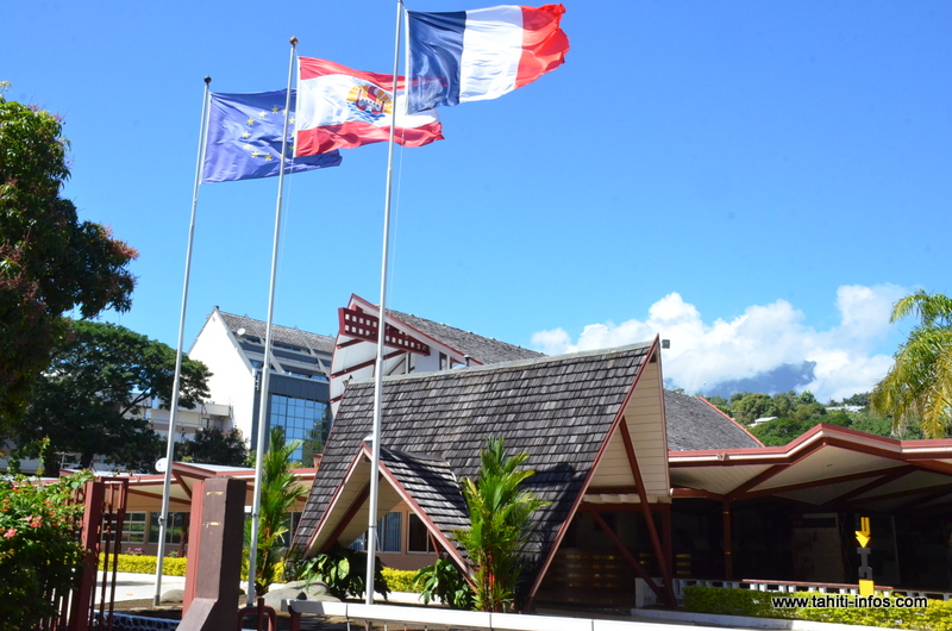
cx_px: 476
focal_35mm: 34
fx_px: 911
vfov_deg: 38.2
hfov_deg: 55.2
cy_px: 316
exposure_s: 1/1250
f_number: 18
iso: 2500
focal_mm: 23
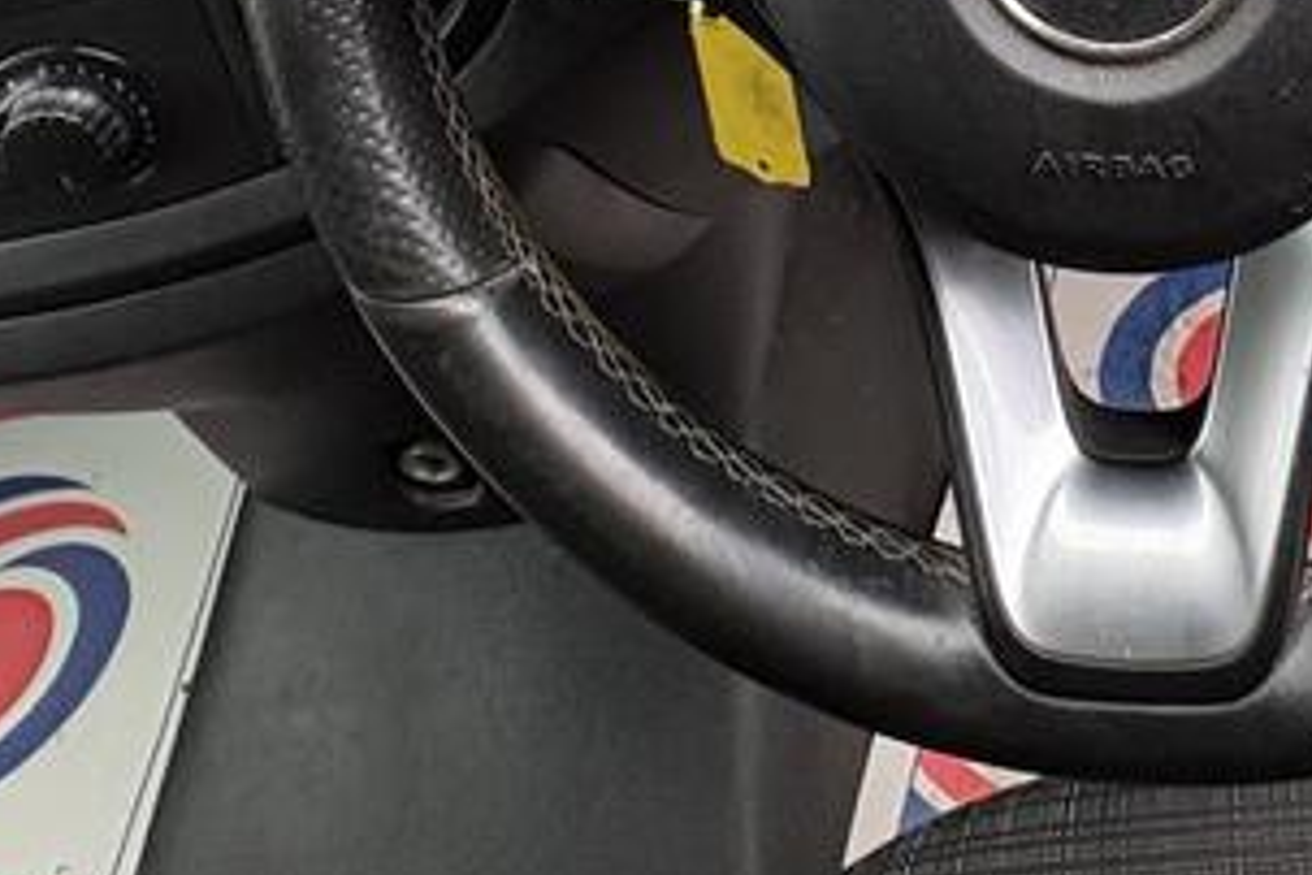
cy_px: -550
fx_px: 1567
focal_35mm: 43
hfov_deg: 43.2
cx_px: 1061
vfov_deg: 22.9
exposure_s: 1/150
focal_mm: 2.22
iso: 100
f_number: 2.2
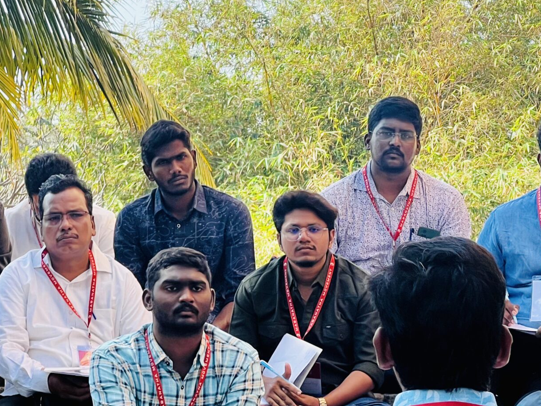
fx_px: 2516
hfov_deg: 12.3
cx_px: 362
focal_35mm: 161
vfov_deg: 9.2
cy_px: 356
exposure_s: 1/156
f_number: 2.8
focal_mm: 9
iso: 32
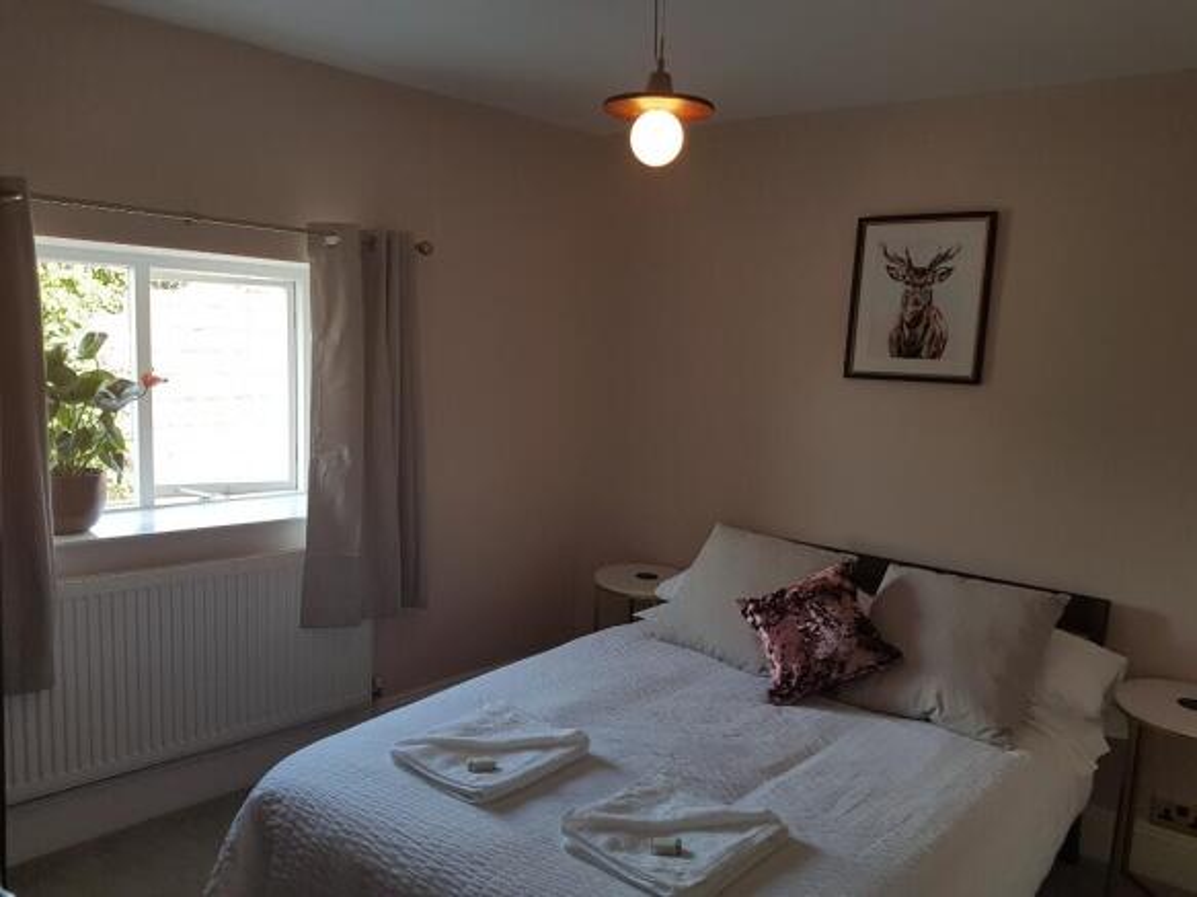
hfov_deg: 67.3
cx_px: 598
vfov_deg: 53.0
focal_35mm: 26
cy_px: 448
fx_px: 899
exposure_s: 1/121
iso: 40
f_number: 1.7
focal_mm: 4.2
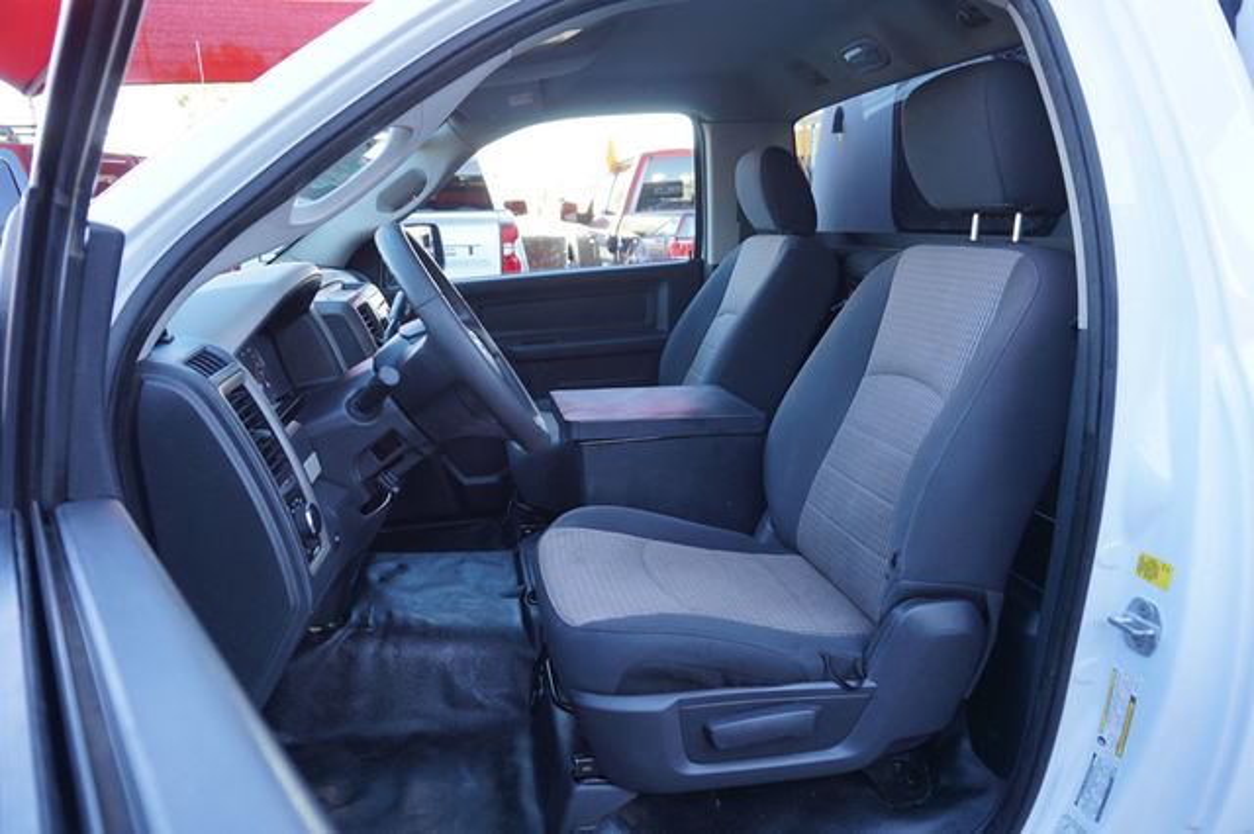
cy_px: 417
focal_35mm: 24
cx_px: 627
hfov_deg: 73.8
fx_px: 836
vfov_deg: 53.1
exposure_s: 1/60
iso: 160
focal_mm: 16
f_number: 4
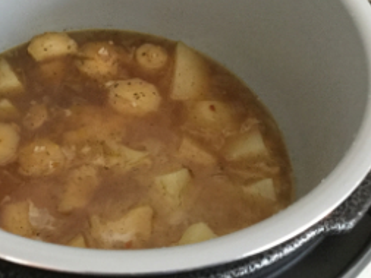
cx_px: 104
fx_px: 525
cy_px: 92
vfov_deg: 29.5
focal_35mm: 49
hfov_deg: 38.1
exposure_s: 1/17
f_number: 2.4
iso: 250
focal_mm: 3.3
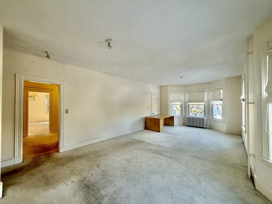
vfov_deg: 85.7
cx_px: 136
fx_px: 110
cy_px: 102
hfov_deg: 102.1
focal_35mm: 14
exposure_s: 1/120
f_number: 2.2
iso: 250
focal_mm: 2.22
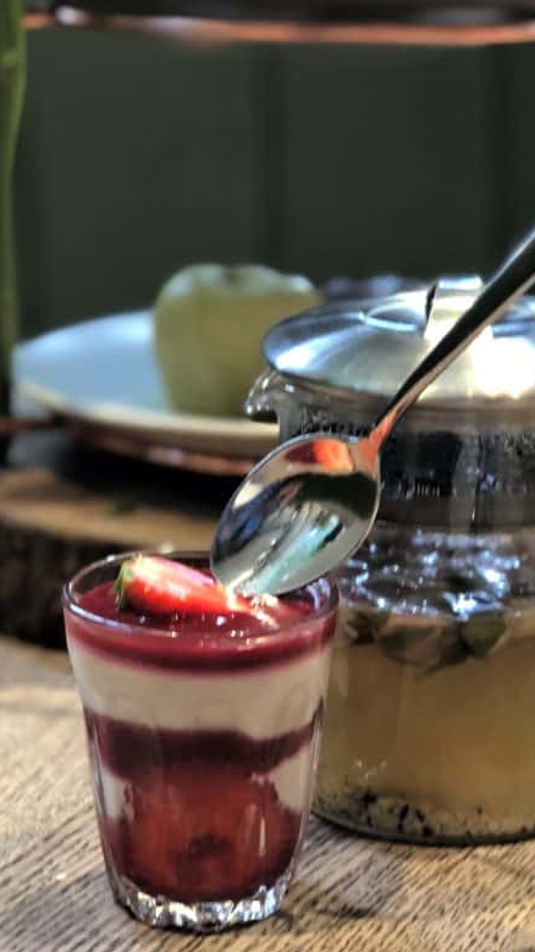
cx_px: 270
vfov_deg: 25.0
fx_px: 2144
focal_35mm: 85
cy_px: 449
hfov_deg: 14.2
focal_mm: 6.6
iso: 160
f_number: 2.8
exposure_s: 1/50
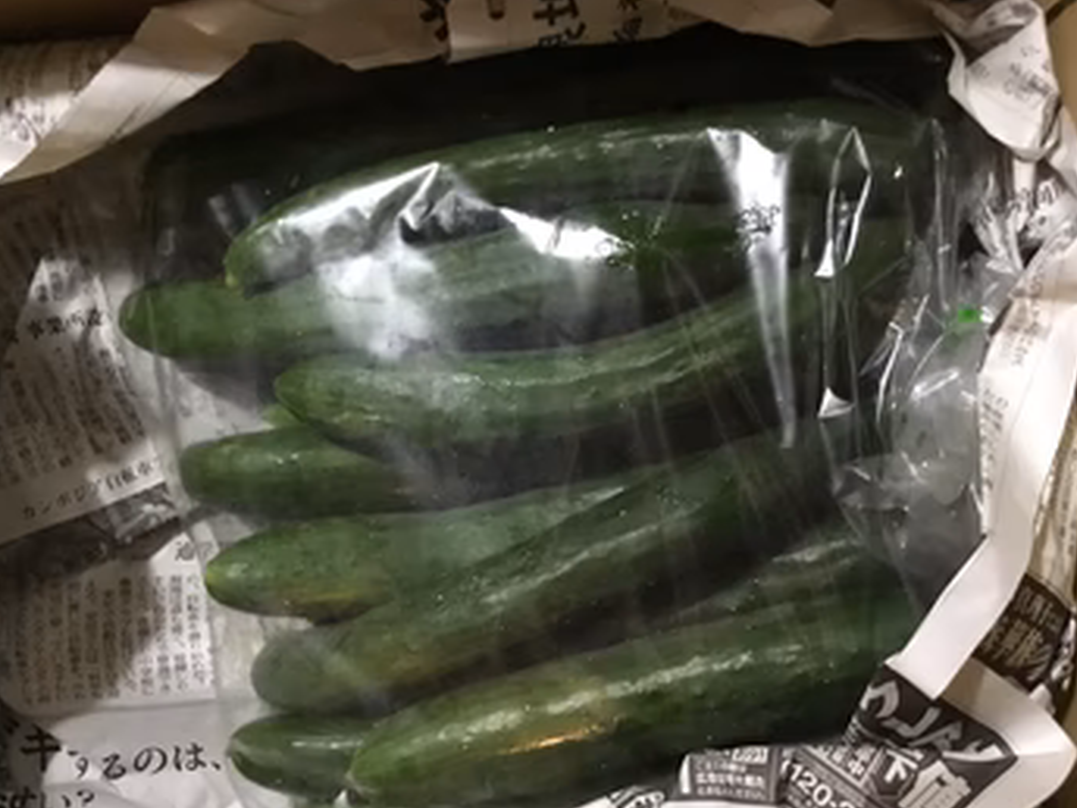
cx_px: 532
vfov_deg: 39.7
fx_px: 1120
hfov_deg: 51.4
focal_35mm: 36
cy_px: 391
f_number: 2.4
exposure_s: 1/15
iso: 320
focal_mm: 3.3
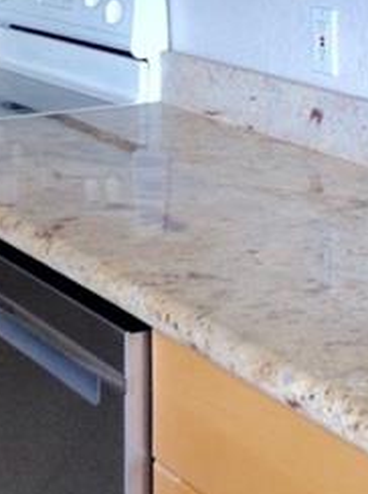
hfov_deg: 13.4
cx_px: 223
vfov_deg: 17.3
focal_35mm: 110
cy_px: -43
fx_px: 1565
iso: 64
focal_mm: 4.28
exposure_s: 1/60
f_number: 2.4
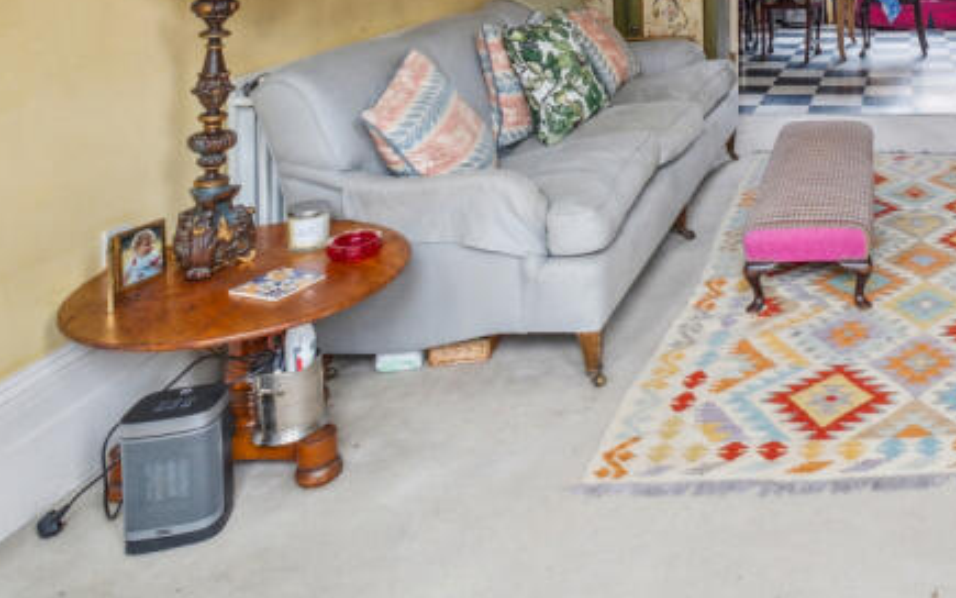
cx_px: 897
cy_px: -144
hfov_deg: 47.3
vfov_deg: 29.6
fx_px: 938
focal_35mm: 36
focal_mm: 10
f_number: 8
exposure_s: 1/15
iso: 640
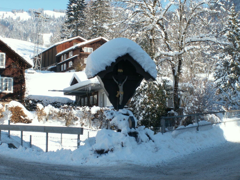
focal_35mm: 67
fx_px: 465
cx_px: 120
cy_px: 90
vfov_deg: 21.9
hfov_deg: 29.0
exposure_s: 1/80
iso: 50
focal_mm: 11.12
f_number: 8
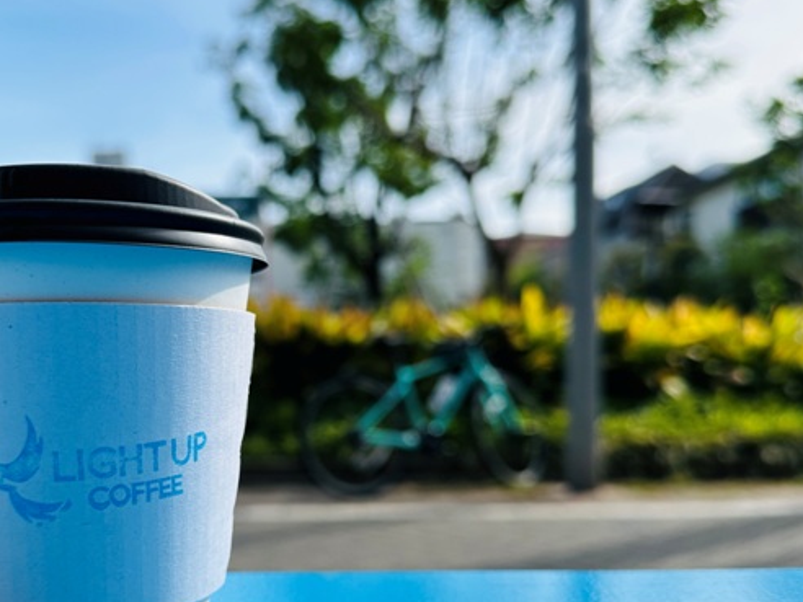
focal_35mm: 39
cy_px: 377
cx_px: 326
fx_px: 905
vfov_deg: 36.6
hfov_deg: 47.6
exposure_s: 1/2882
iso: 80
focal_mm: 6.86
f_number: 1.78
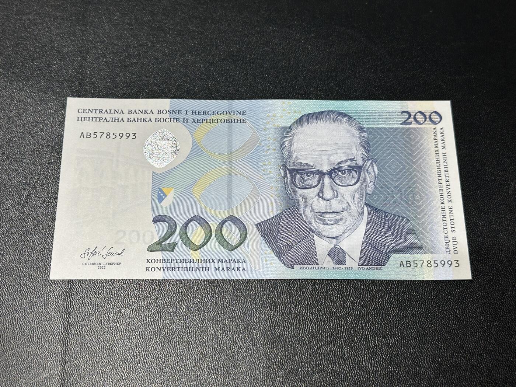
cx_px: 258
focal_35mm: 48
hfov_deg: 39.7
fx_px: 716
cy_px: 194
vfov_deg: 30.3
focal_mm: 6.86
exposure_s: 1/50
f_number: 1.78
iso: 80
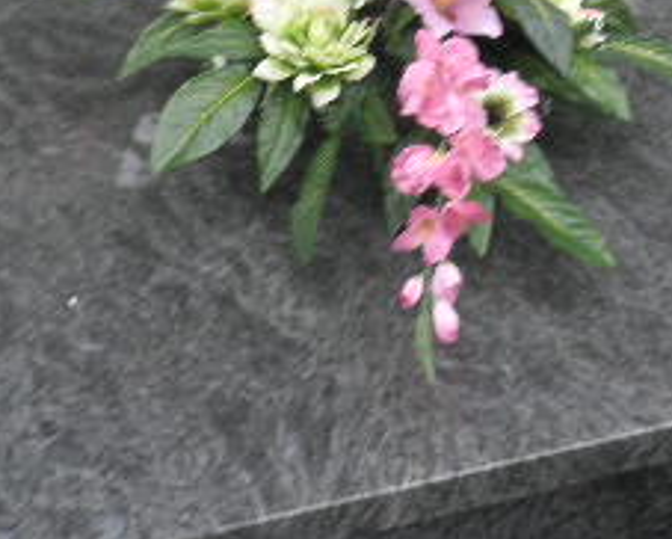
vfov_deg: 21.7
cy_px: -89
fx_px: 1314
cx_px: 506
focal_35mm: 66
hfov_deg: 28.3
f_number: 3.3
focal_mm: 4.3
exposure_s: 1/60
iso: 64
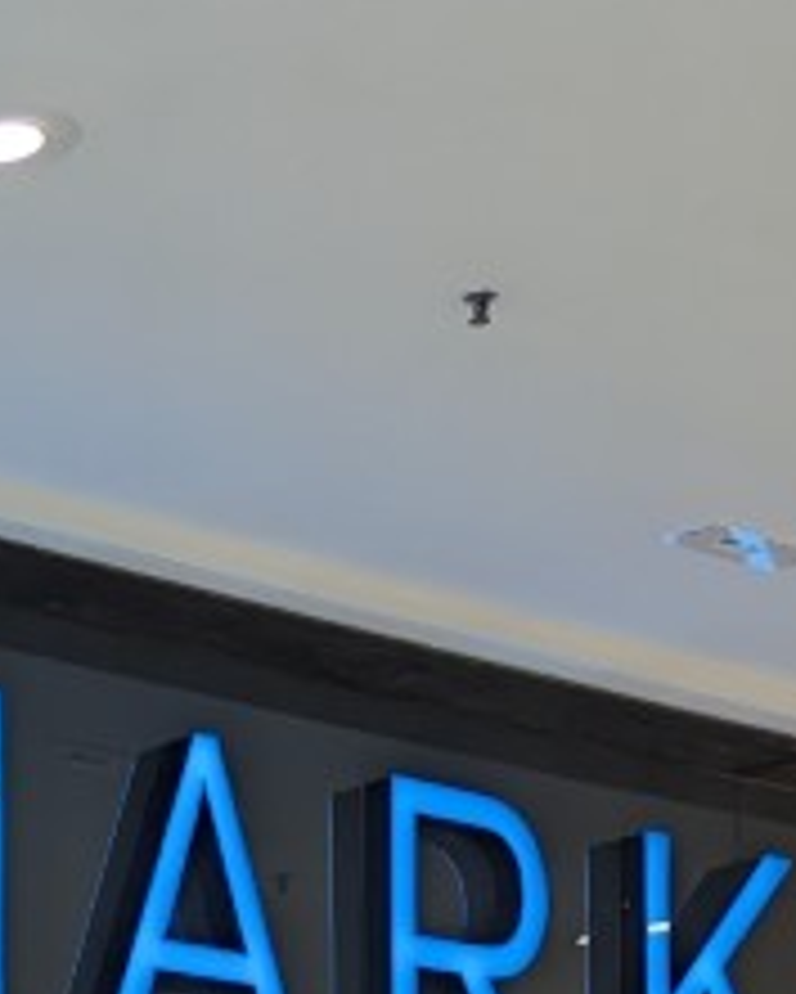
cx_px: -863
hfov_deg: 10.9
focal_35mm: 127
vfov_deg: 13.6
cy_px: 1781
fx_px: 3737
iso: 40
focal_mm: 6.81
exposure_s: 1/100
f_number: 1.85
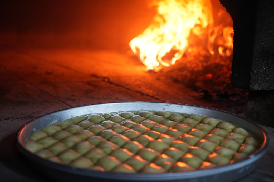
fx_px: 419
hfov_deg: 36.3
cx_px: 137
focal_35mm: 55
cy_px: 91
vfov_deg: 24.6
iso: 3200
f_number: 4
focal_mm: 55
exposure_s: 1/160
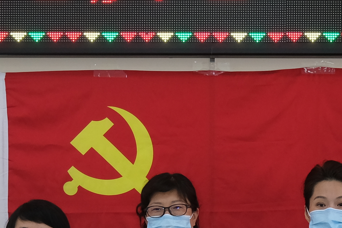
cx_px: 256
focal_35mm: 169
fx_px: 1606
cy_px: 312
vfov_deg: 8.0
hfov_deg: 12.1
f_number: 4
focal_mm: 24.7
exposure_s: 1/38
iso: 640
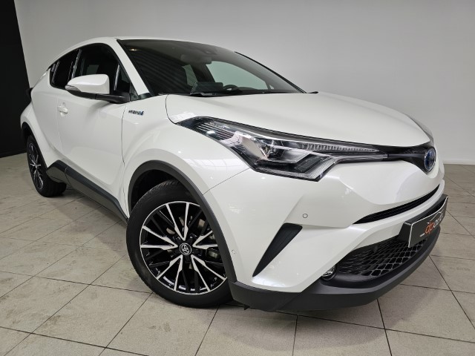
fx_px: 316
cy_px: 178
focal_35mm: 23
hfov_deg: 73.9
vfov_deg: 58.9
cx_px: 238
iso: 25
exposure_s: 1/100
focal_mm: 6.3
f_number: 1.7
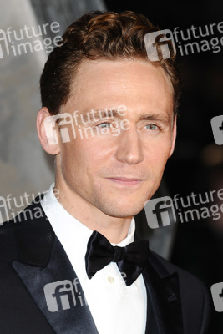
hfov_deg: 5.2
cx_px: 112
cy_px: 167
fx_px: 2437
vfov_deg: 7.8
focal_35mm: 262
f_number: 4.5
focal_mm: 175
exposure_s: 1/200
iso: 320
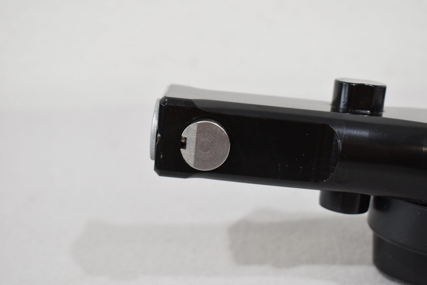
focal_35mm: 60
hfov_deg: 33.4
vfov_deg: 22.6
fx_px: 712
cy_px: 142
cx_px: 214
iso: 450
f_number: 5.6
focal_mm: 40
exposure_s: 1/60
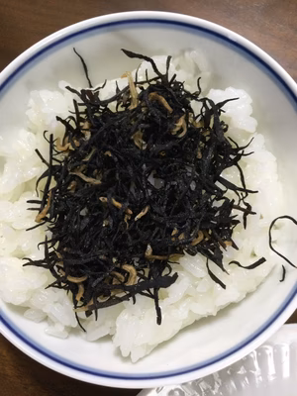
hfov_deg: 45.4
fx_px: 355
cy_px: 198
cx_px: 148
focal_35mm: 31
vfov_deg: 58.4
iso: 160
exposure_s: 1/30
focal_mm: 3.3
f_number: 2.4
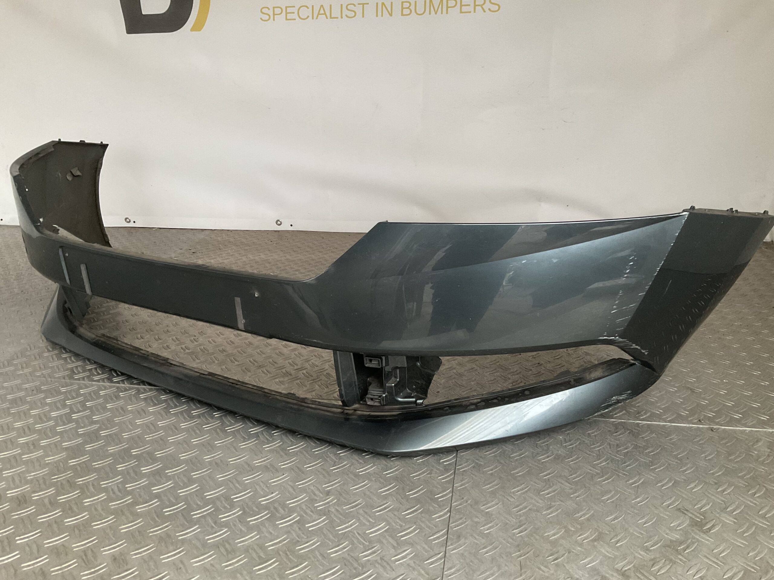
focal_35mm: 29
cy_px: 290
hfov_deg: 61.7
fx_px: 648
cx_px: 387
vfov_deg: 48.2
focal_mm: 3
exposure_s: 1/50
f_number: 1.8
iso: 200
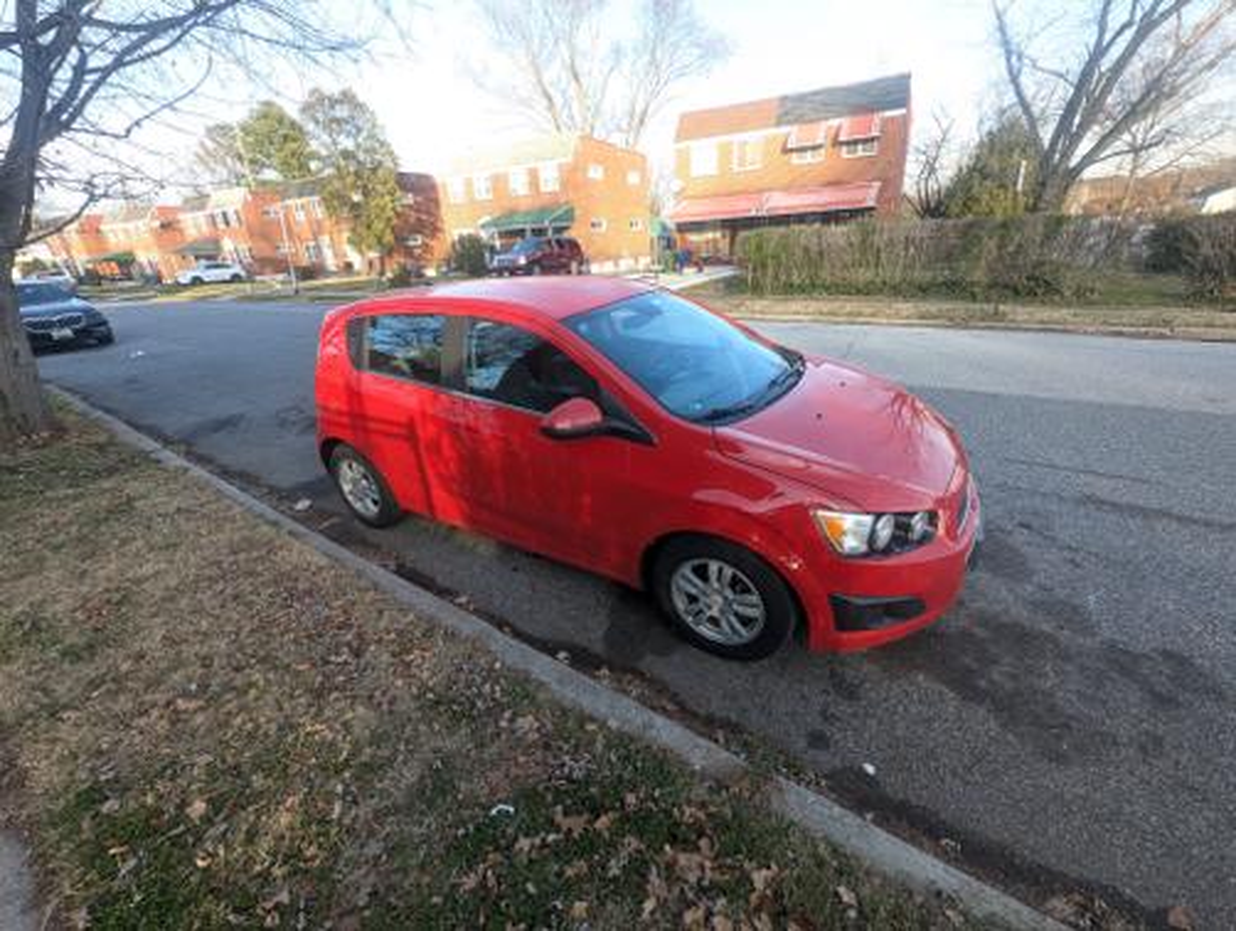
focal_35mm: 13
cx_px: 618
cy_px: 466
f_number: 2.2
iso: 45
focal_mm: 1.95
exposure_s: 1/153
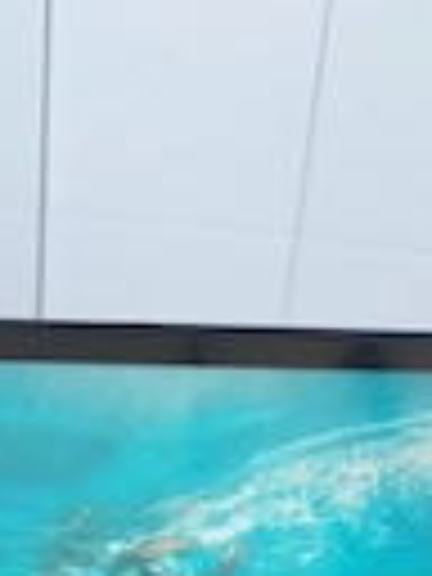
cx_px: 45
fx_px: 1298
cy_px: 855
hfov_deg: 18.6
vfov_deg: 21.2
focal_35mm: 78
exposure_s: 1/50
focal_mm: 5.95
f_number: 1.89
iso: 160
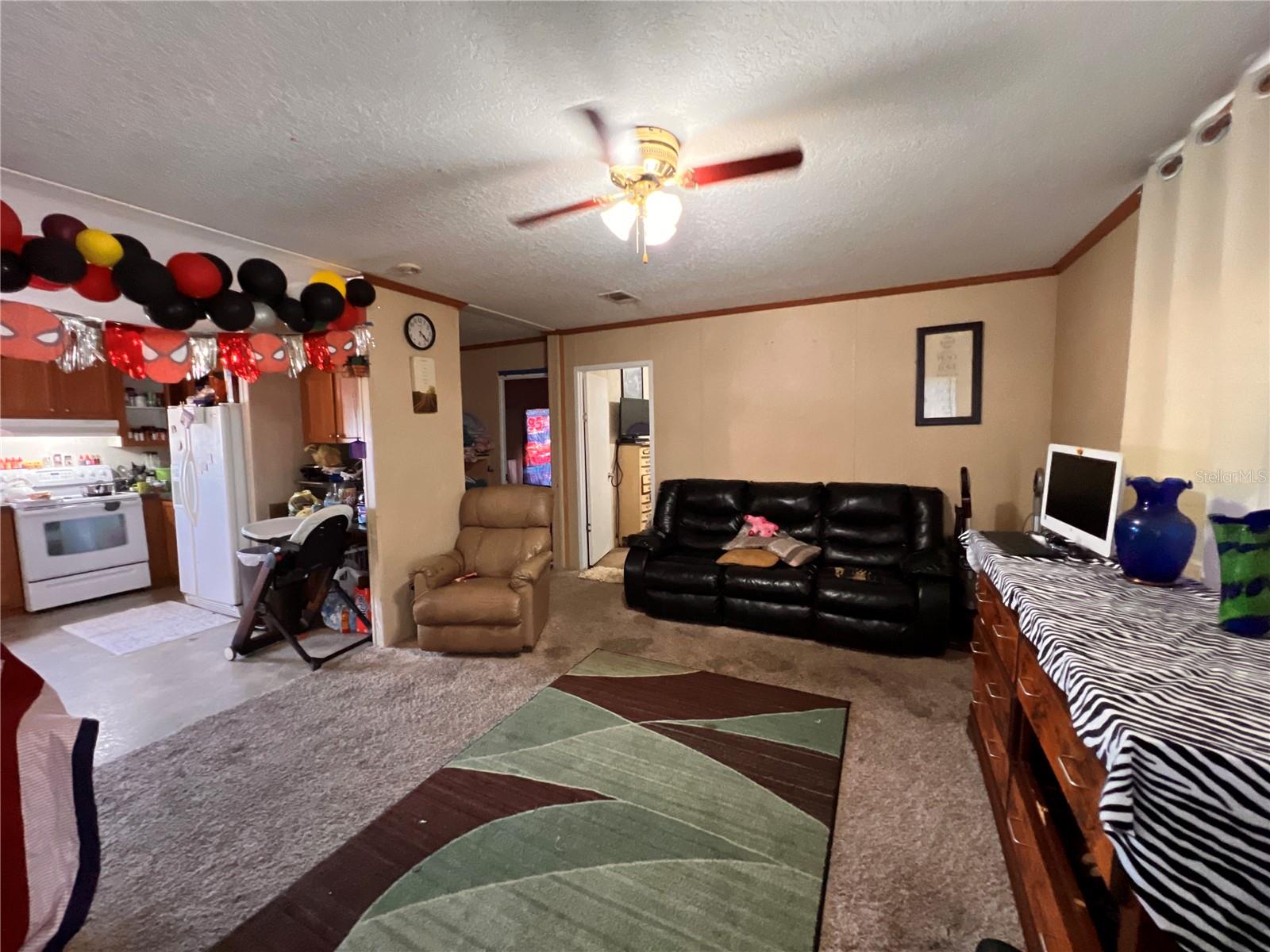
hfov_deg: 106.2
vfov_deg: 89.9
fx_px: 477
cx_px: 635
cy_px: 476
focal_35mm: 13
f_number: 1.8
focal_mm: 1.57
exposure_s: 1/60
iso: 1000
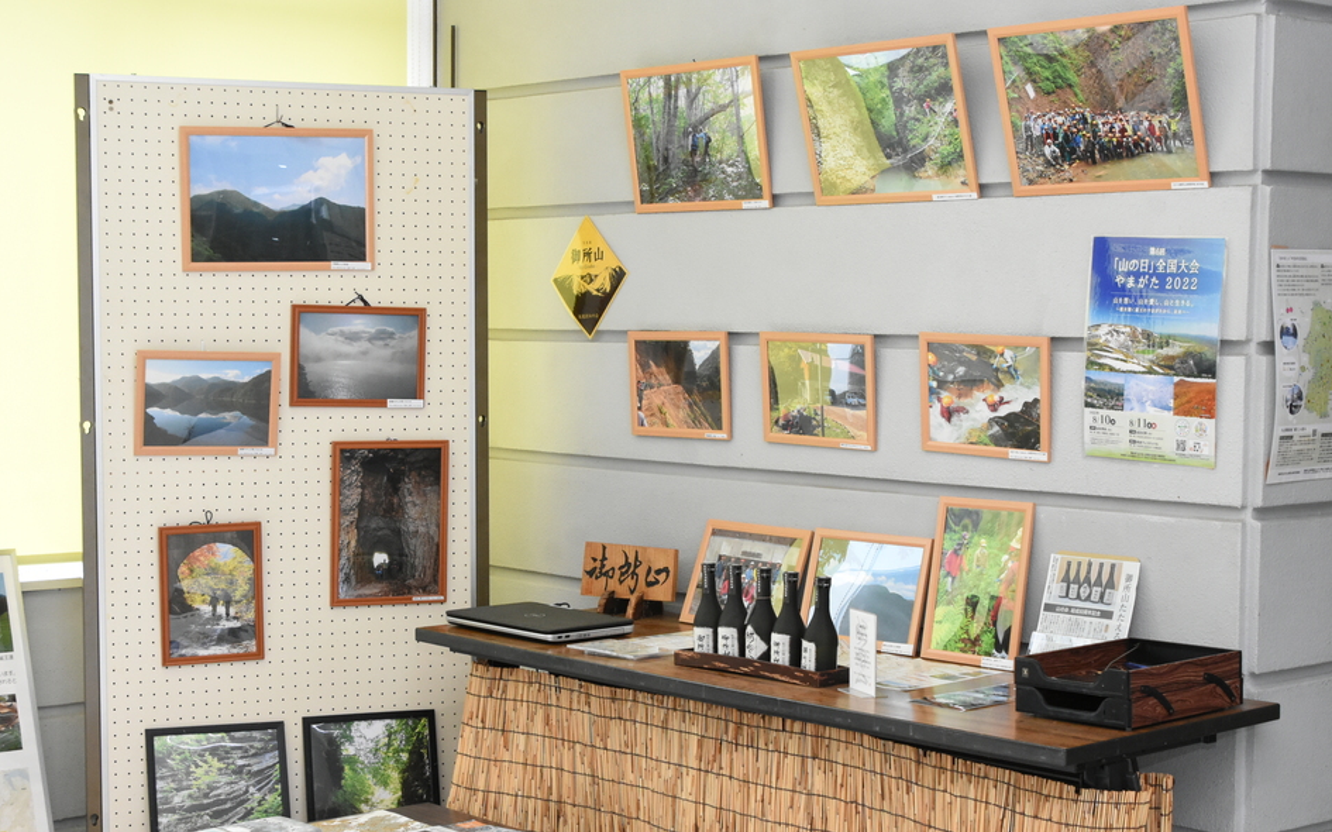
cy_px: 450
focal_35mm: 59
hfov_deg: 34.6
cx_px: 669
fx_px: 2141
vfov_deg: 22.0
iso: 2500
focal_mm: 38
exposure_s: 1/200
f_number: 9
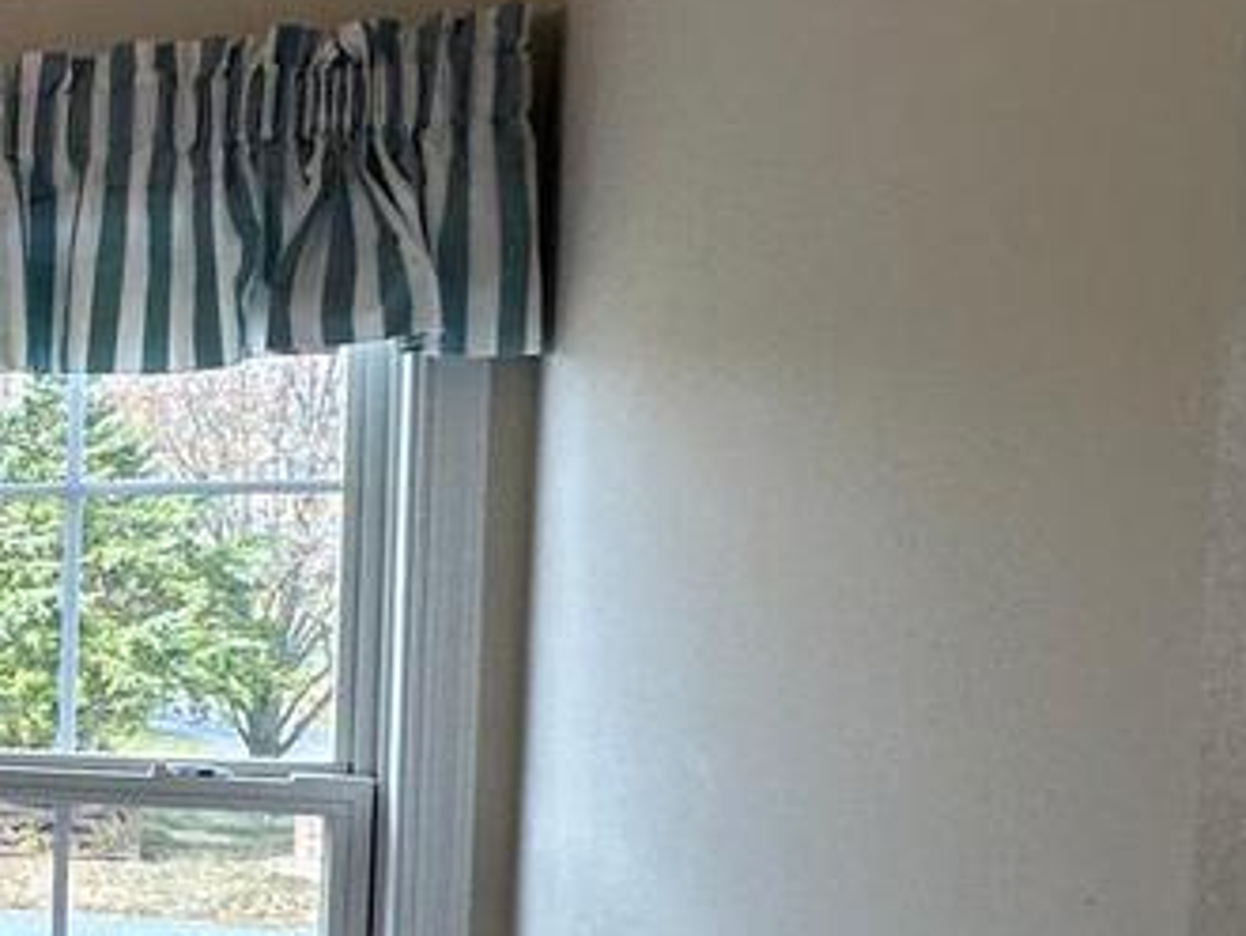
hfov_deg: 18.3
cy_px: 653
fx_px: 2197
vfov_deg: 23.9
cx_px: -1337
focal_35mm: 61
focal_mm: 2.22
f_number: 2.2
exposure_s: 1/120
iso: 64
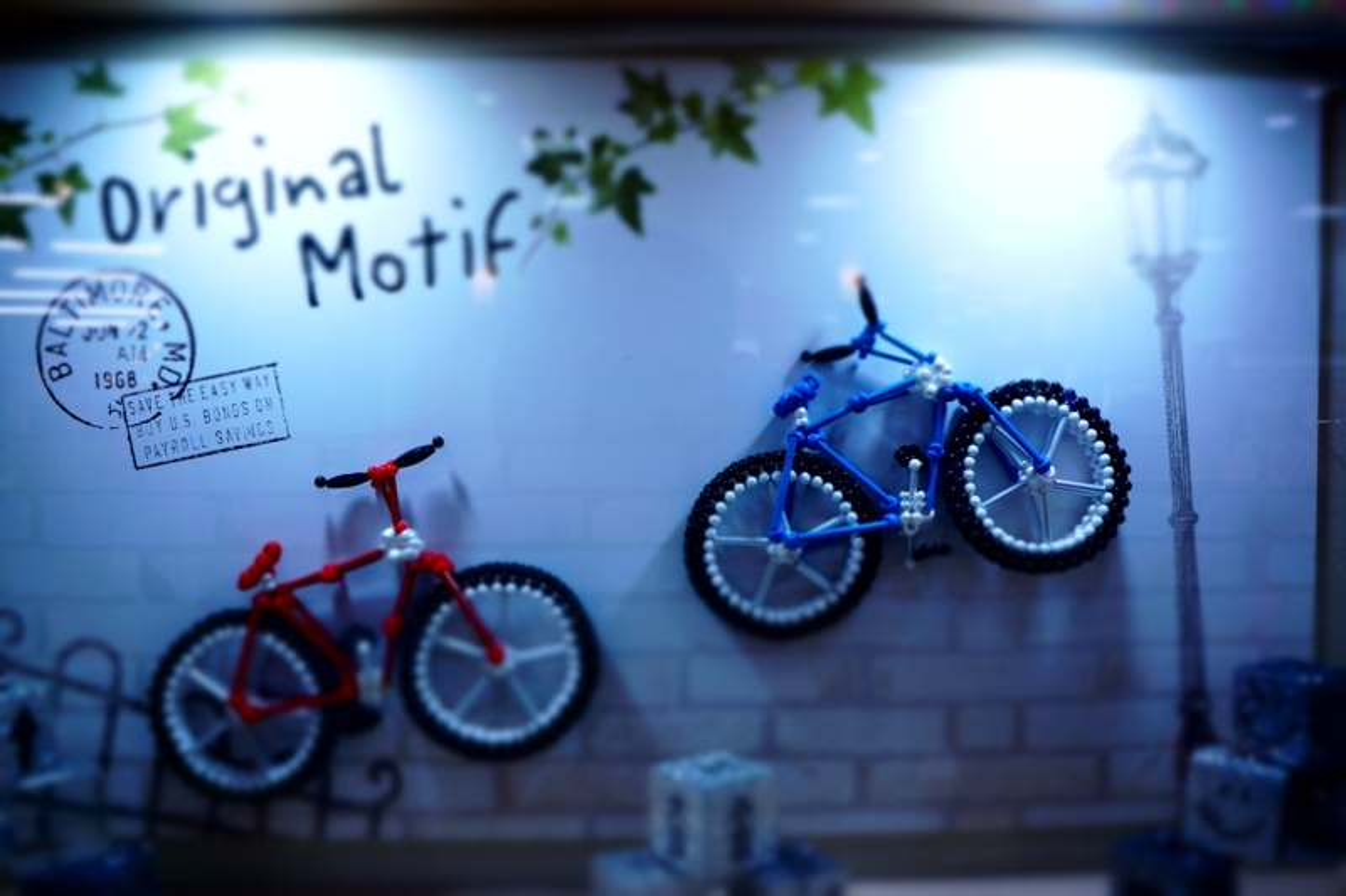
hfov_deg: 61.9
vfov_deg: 43.6
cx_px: 673
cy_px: 448
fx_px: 1121
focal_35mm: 30
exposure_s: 1/80
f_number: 4.5
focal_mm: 20
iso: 100
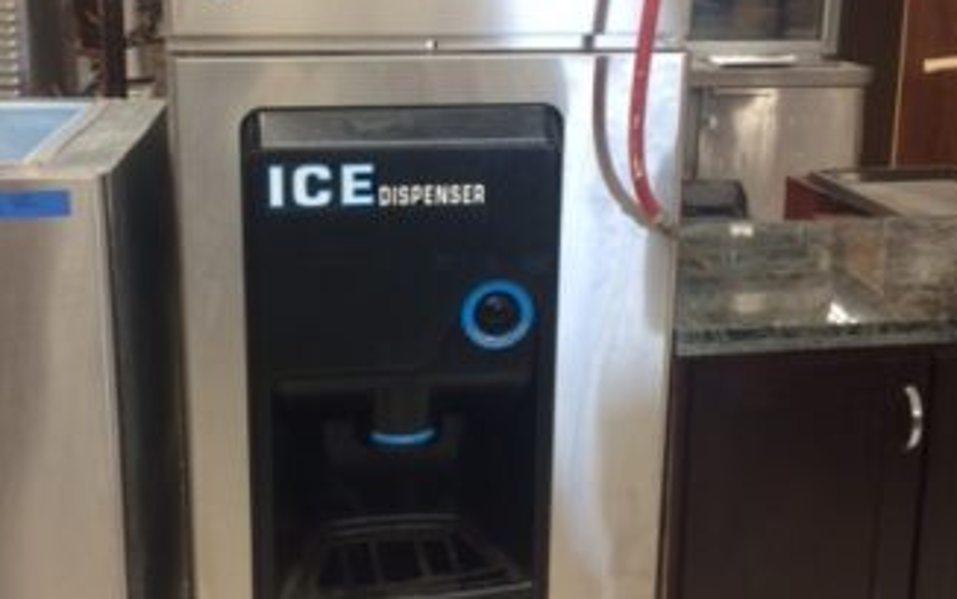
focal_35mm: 37
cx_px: 454
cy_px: 194
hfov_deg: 52.7
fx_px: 965
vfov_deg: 34.1
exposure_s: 1/30
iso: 100
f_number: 2.2
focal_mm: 4.12
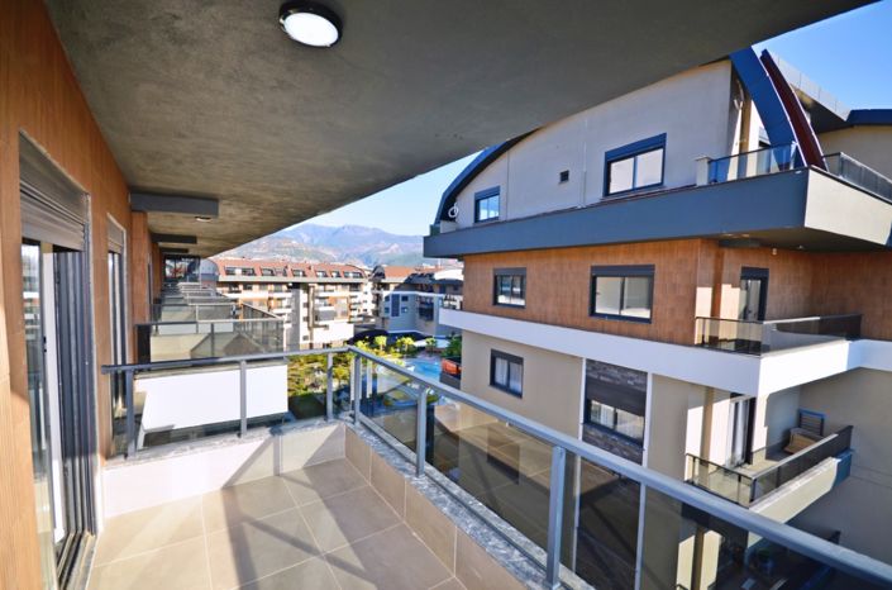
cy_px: 295
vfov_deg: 77.0
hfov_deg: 100.5
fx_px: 371
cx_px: 446
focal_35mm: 15
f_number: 7.1
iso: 100
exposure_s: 1/200
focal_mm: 10
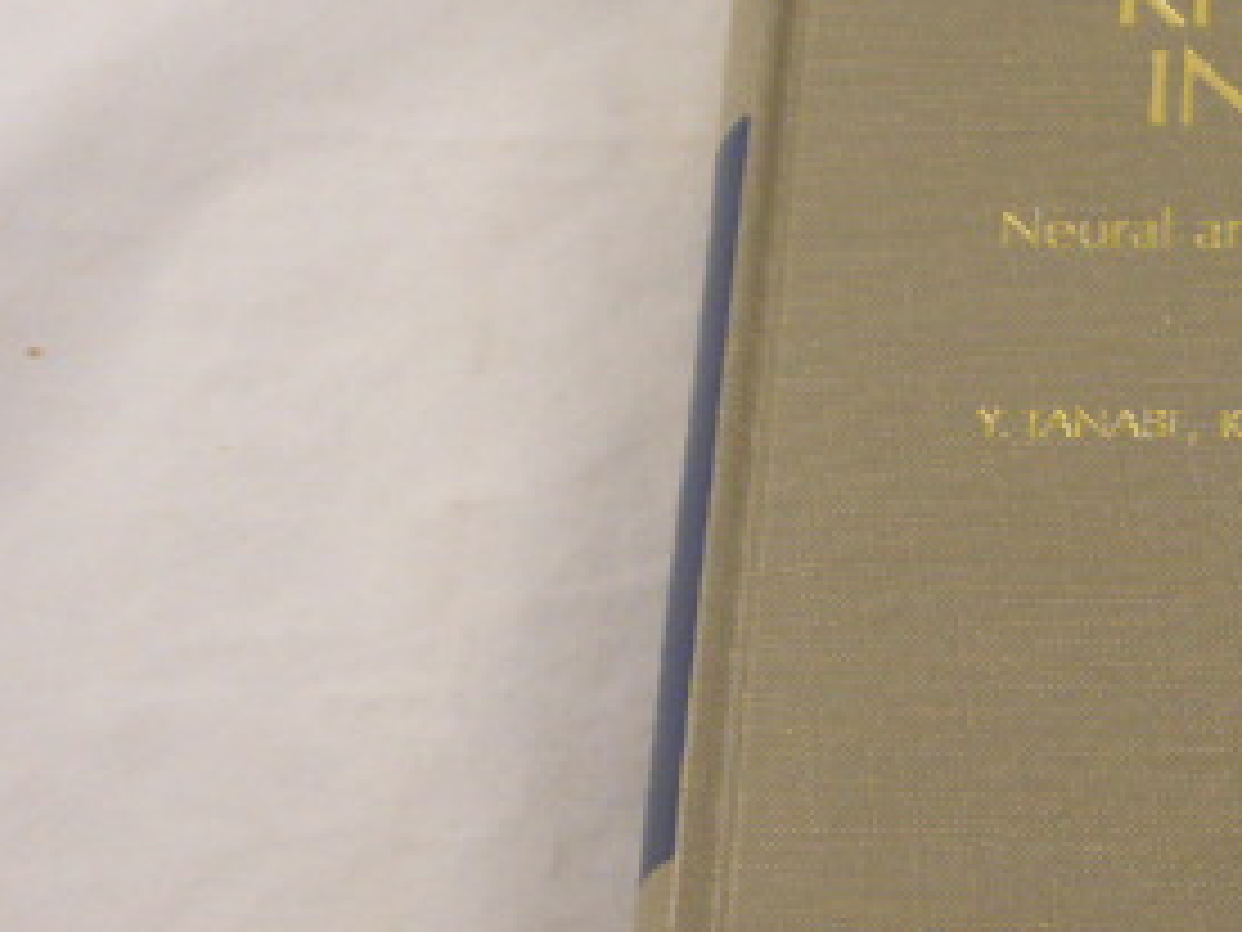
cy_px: 590
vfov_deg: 14.5
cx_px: 1328
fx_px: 3660
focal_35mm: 102
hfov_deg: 18.6
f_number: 3.9
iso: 100
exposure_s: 1/40
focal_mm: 7.9
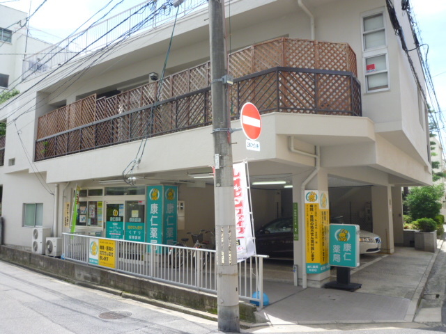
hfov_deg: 61.7
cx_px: 223
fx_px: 374
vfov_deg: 48.2
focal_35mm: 29
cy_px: 167
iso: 100
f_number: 4
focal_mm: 5.2
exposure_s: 1/320
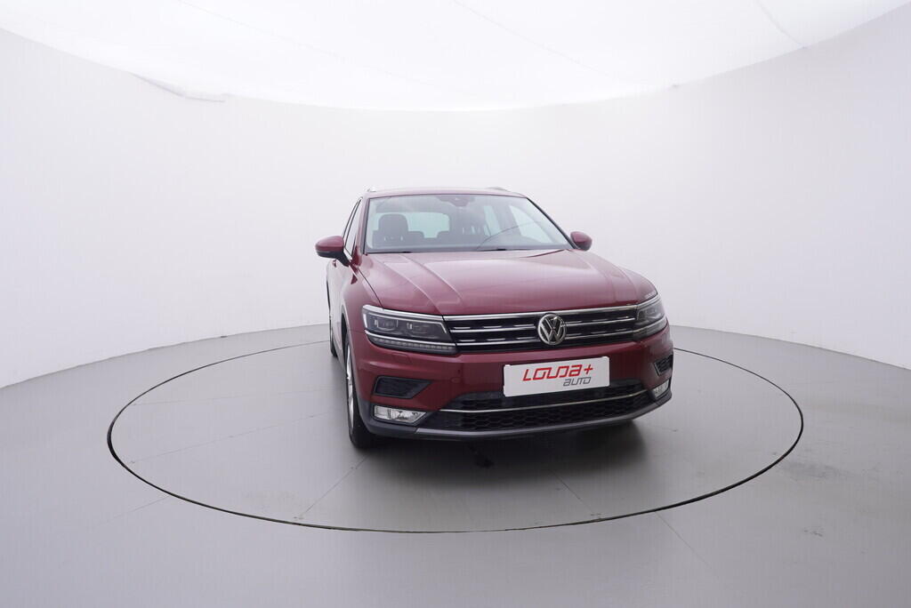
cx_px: 456
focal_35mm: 22
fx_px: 570
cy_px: 304
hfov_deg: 77.3
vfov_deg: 56.2
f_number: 5
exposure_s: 1/80
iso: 200
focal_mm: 15
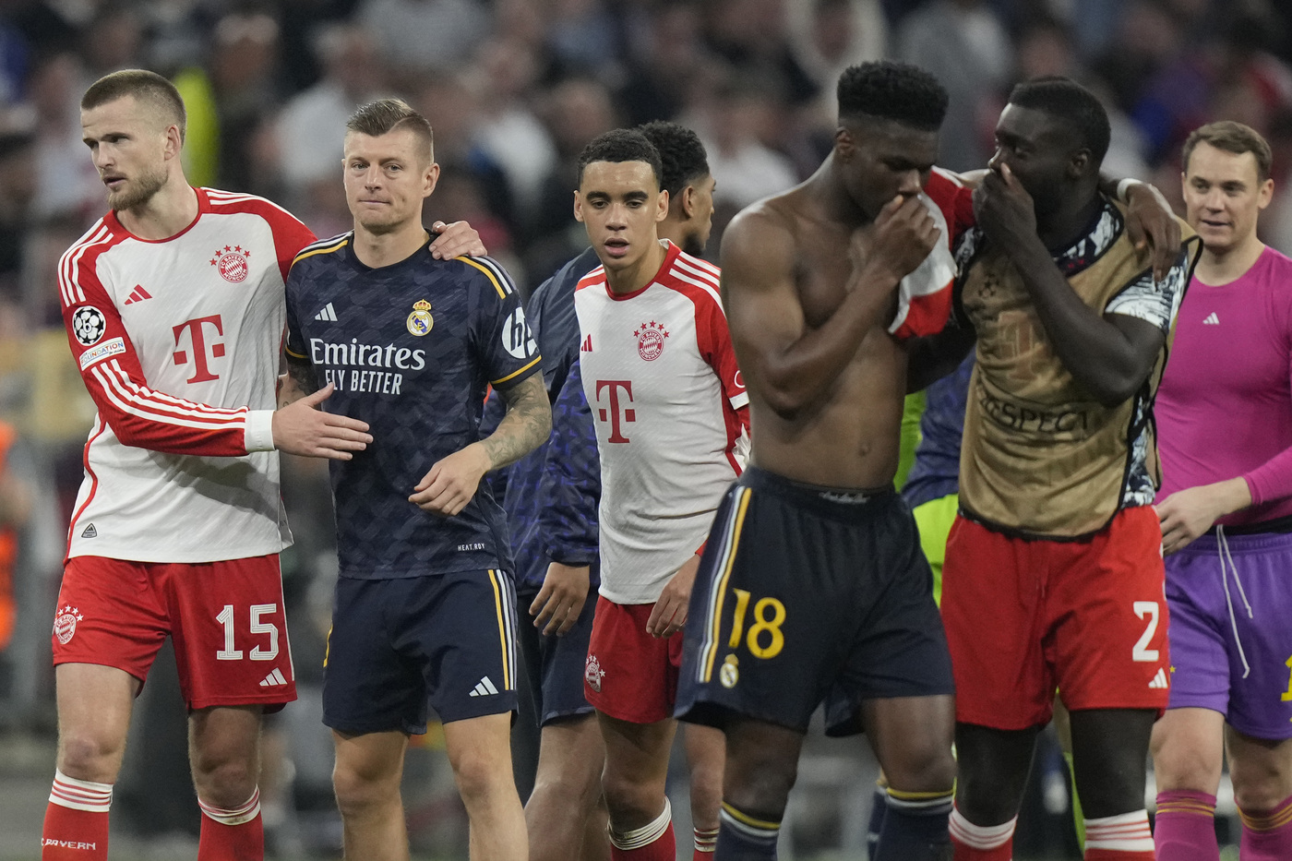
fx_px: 21529
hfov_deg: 3.4
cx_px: 646
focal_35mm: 600
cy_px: 430
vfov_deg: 2.3
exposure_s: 1/2500
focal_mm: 400
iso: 4000
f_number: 2.8
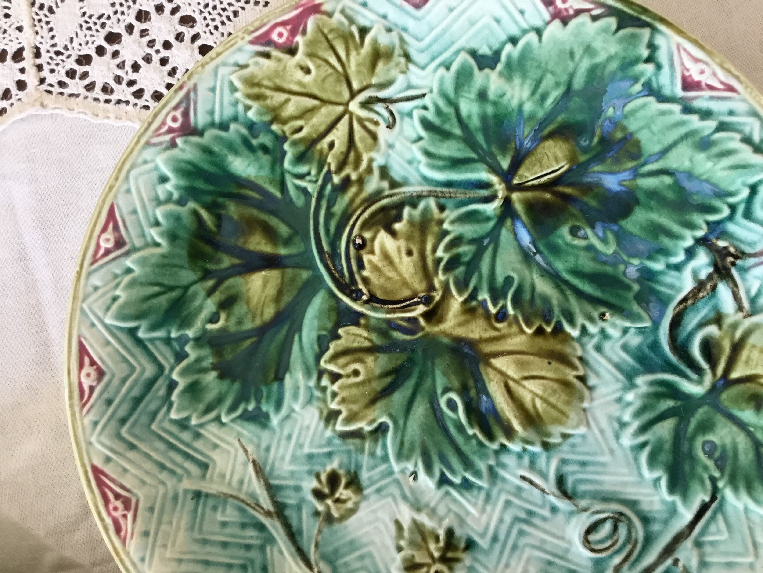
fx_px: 683
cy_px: 286
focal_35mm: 31
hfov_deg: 58.4
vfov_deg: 45.4
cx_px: 382
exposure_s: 1/33
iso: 80
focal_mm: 3.3
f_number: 2.4
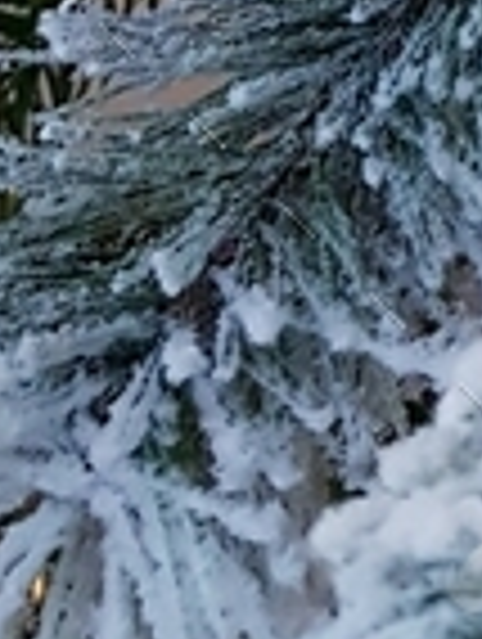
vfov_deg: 11.0
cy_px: -1024
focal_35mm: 144
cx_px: 1311
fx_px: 2665
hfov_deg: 8.9
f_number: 1.7
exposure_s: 1/11
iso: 200
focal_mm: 4.2
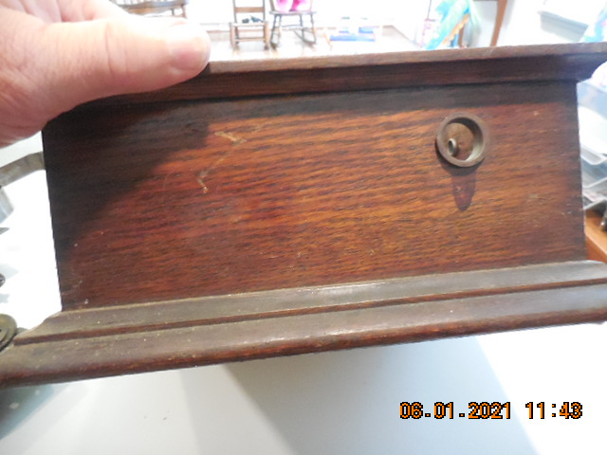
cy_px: 228
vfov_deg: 54.9
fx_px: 438
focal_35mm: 25
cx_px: 304
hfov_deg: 69.4
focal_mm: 4.5
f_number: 3.7
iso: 1600
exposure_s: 1/10
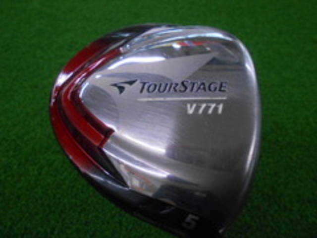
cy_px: 119
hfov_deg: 67.3
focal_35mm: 26
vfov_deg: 53.1
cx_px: 158
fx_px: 238
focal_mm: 4.6
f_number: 3.2
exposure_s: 1/250
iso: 720
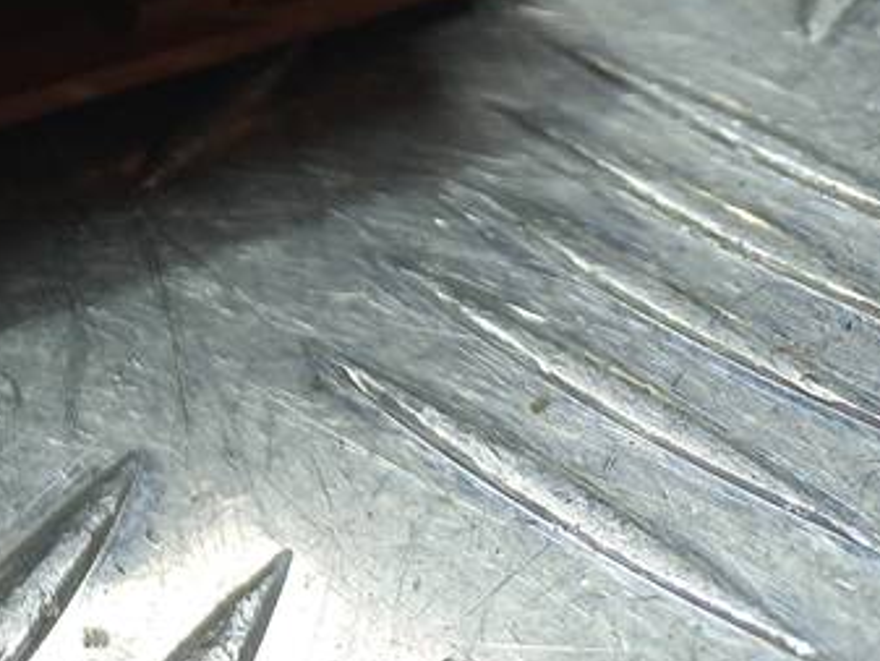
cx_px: -334
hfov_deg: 22.3
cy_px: -324
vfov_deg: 17.5
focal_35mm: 76
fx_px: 1933
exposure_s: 1/100
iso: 50
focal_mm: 4.6
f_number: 1.8
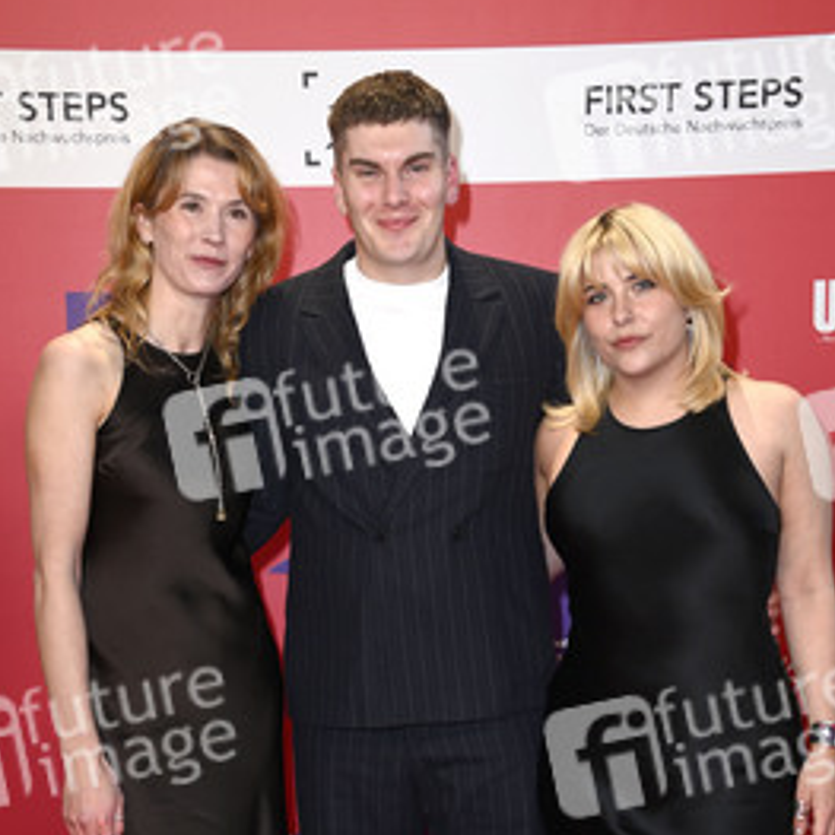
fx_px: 2292
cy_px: 584
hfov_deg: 20.6
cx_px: 419
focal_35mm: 84
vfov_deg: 20.5
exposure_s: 1/250
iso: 640
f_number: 6.3
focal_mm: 65
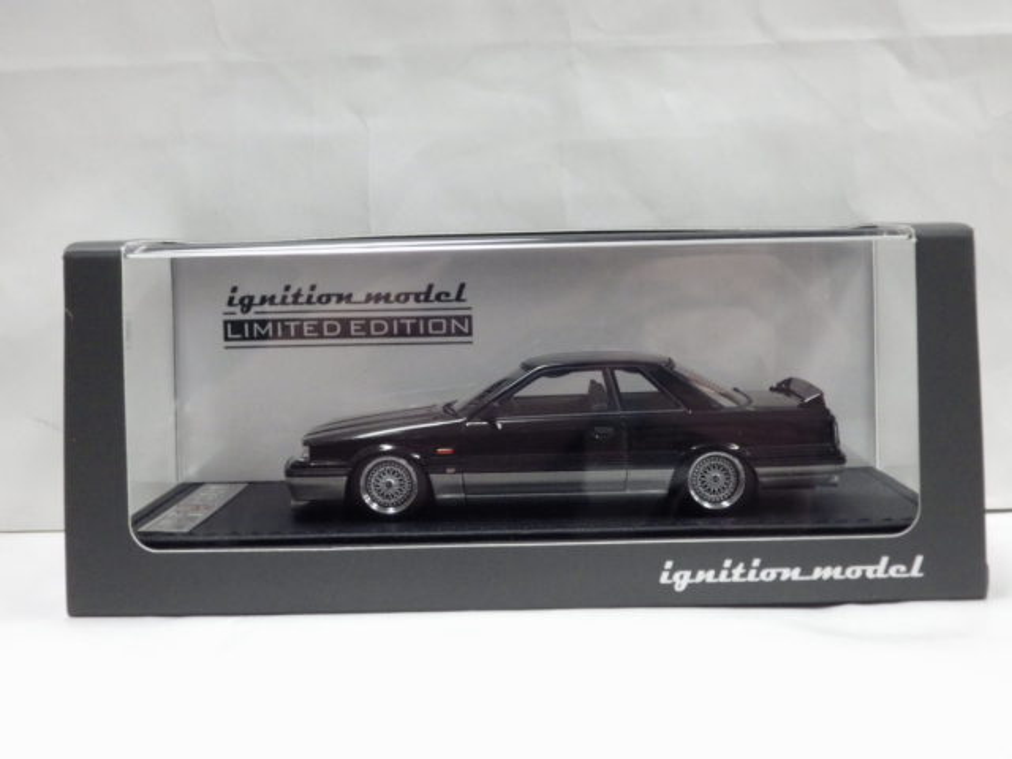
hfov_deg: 38.2
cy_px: 380
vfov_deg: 29.1
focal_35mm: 50
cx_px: 506
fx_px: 1462
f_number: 3.8
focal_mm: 9
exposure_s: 1/60
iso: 800
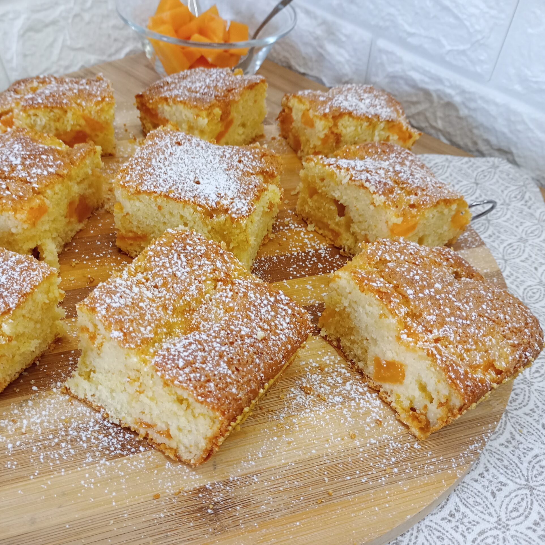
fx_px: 588
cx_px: 217
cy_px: 273
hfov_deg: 49.4
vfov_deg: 49.7
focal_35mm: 33
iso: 442
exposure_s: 1/50
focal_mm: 4.27
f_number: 1.8
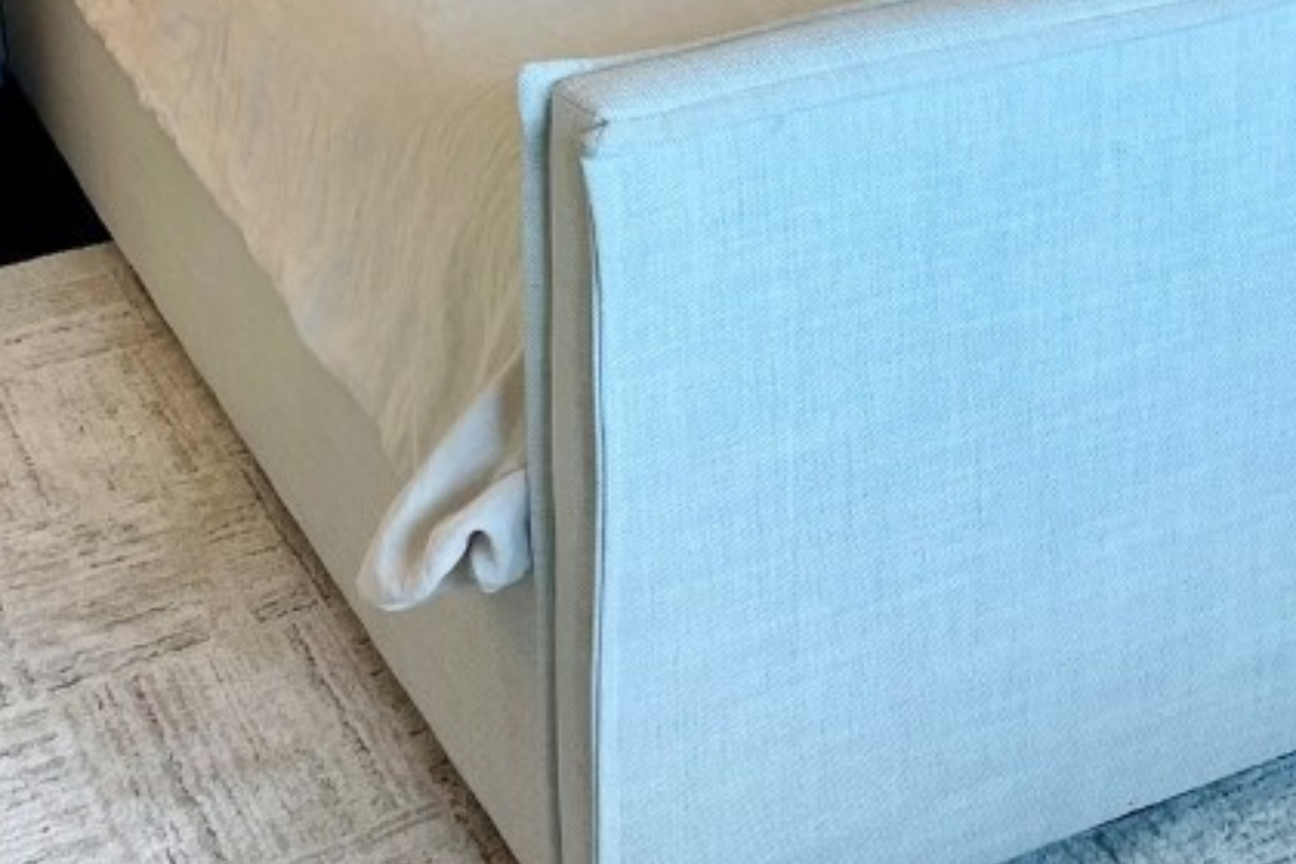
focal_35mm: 66
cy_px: -268
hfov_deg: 30.5
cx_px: 762
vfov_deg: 19.0
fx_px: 2376
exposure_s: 1/120
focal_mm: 4.2
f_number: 1.6
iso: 80
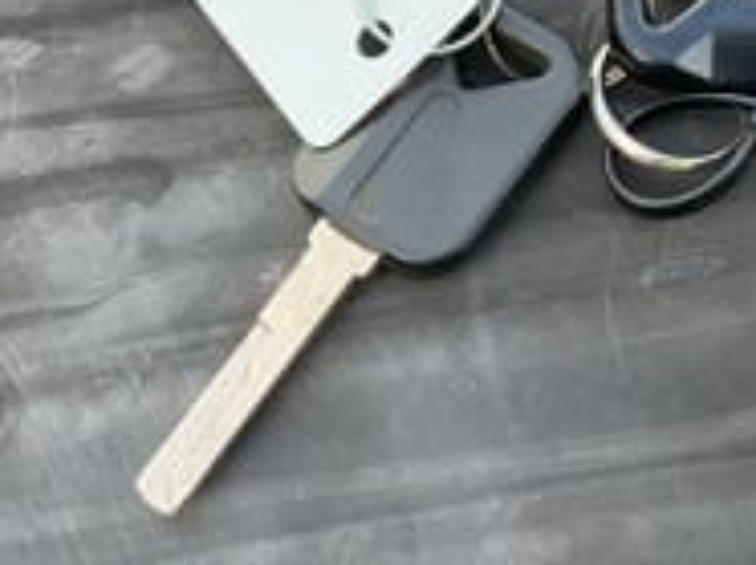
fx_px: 1701
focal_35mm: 78
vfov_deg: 18.5
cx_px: 549
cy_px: 26
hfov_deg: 24.8
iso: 25
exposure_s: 1/214
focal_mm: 3
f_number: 1.8
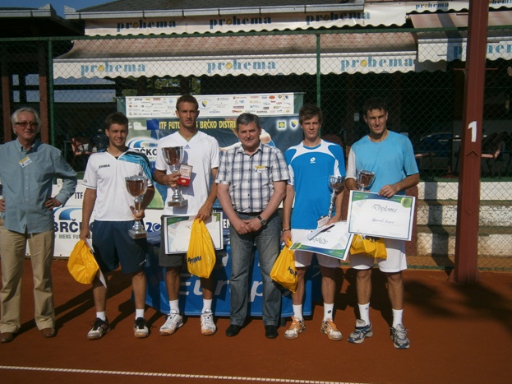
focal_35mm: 37
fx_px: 547
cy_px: 195
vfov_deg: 38.7
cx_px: 260
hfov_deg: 50.1
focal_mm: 6.4
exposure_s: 1/400
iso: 80
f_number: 8.7
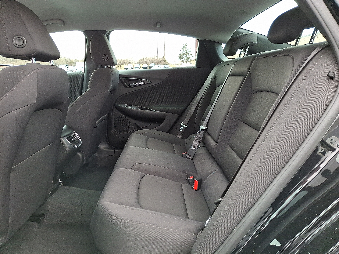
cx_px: 170
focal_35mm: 25
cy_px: 127
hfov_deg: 69.4
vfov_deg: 54.9
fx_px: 245
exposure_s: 1/120
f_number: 1.8
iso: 43
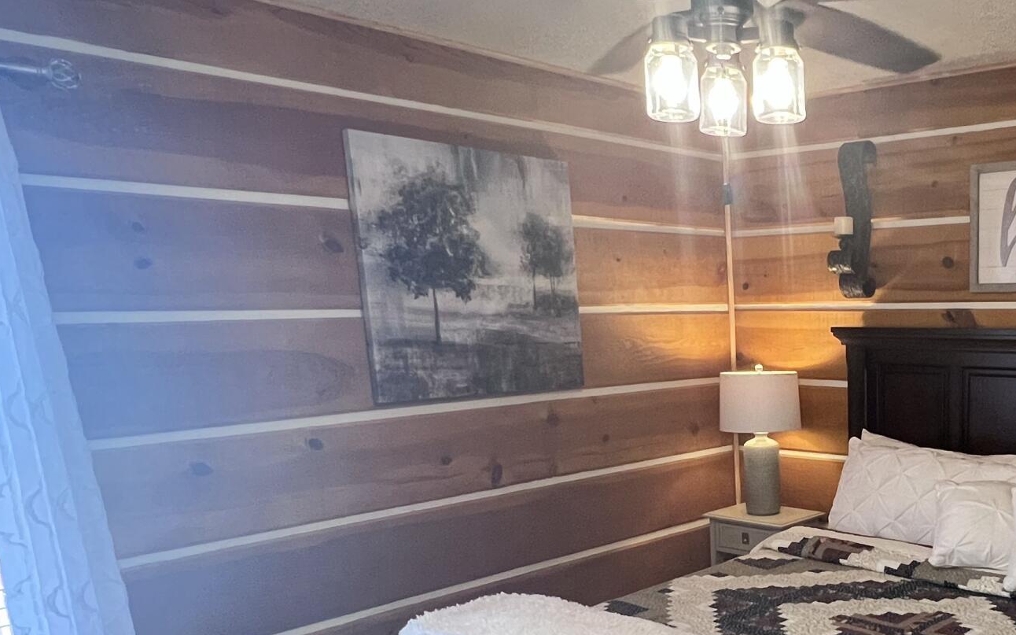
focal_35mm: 32
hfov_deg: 54.1
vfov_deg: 37.4
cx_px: 860
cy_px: 545
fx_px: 886
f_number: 1.8
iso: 320
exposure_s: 1/60
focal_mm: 1.57
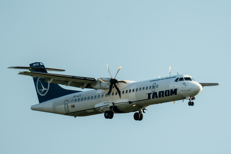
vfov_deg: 2.8
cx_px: 116
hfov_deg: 4.1
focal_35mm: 500
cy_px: 77
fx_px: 3208
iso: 500
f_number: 6.7
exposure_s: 1/2000
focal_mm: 500
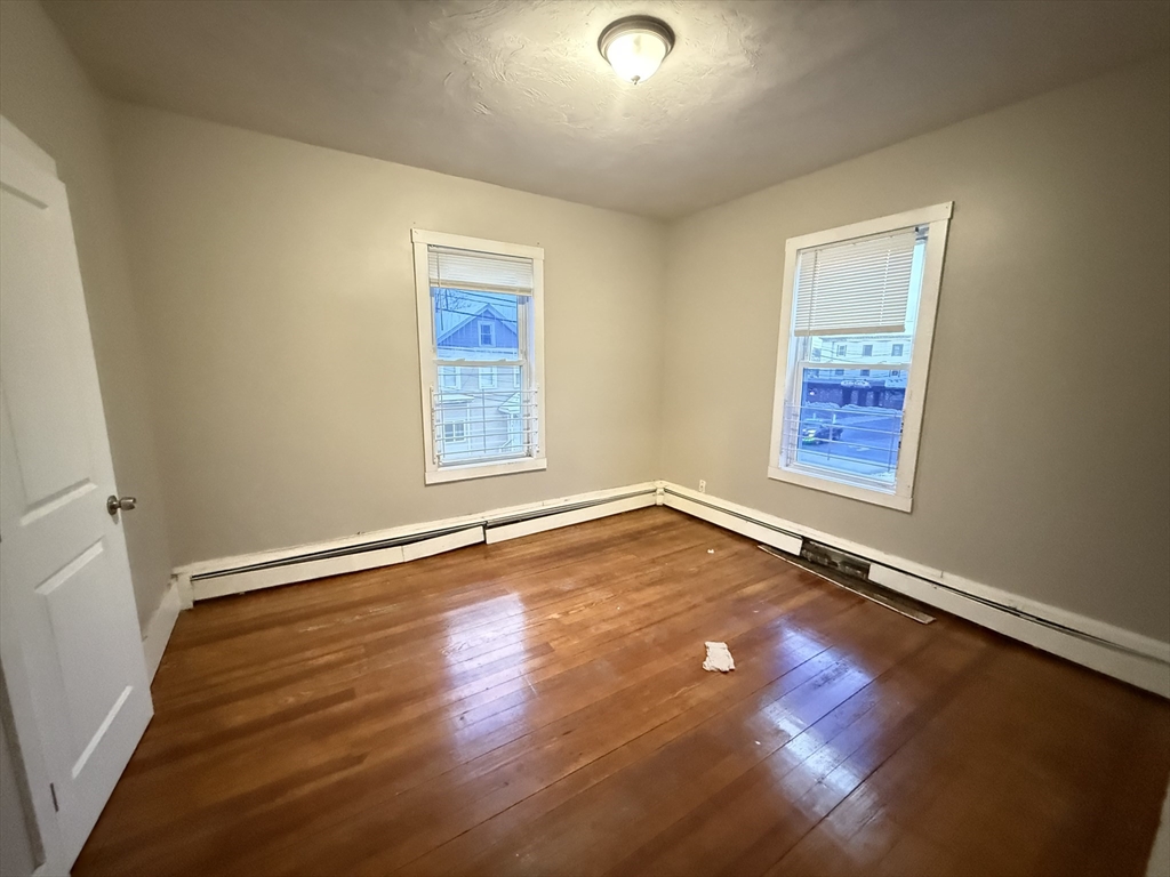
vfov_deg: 85.7
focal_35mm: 14
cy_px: 438
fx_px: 473
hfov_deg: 102.1
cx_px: 585
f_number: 2.2
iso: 2000
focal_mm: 2.22
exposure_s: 1/30
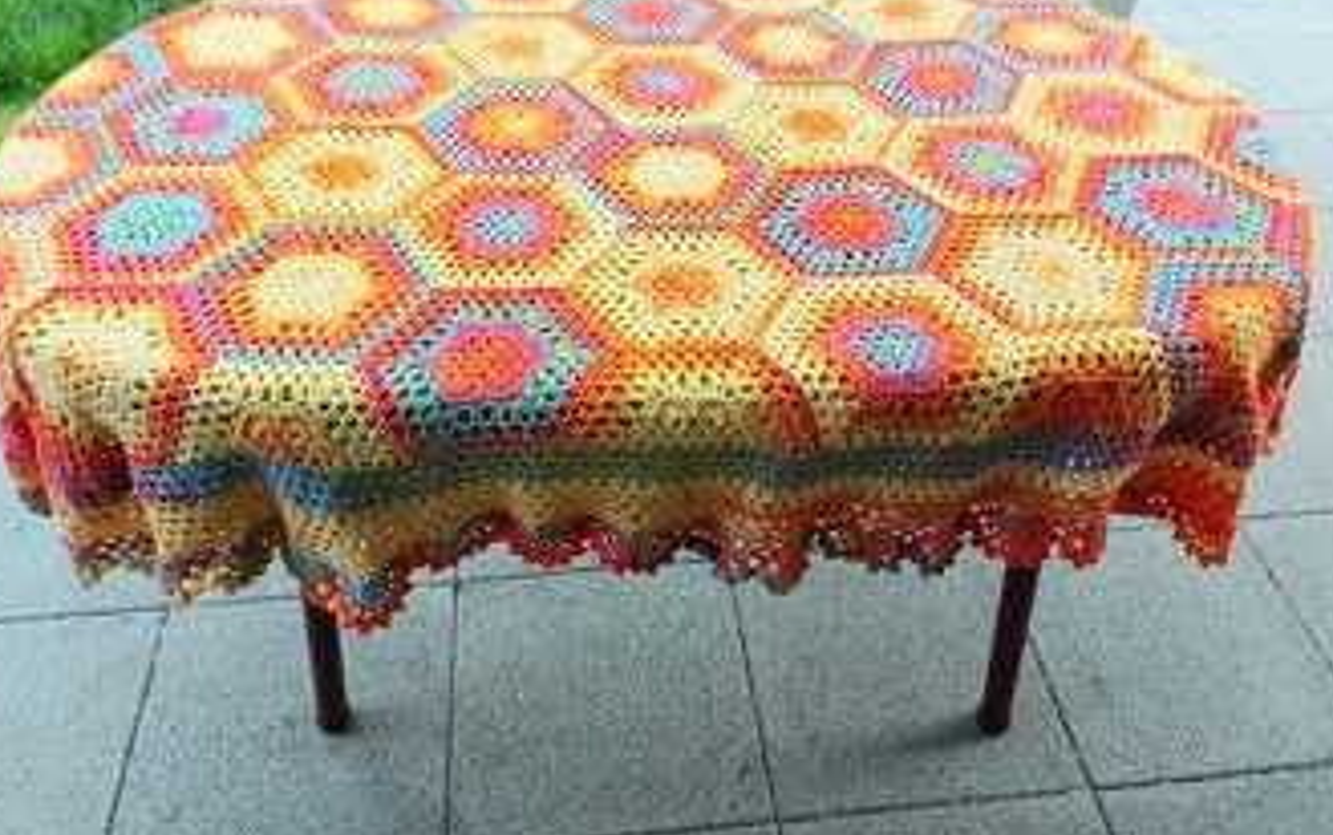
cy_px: 349
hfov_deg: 68.3
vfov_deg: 45.9
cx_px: 646
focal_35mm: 27
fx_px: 981
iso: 160
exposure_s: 1/50
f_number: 1.8
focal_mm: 5.23
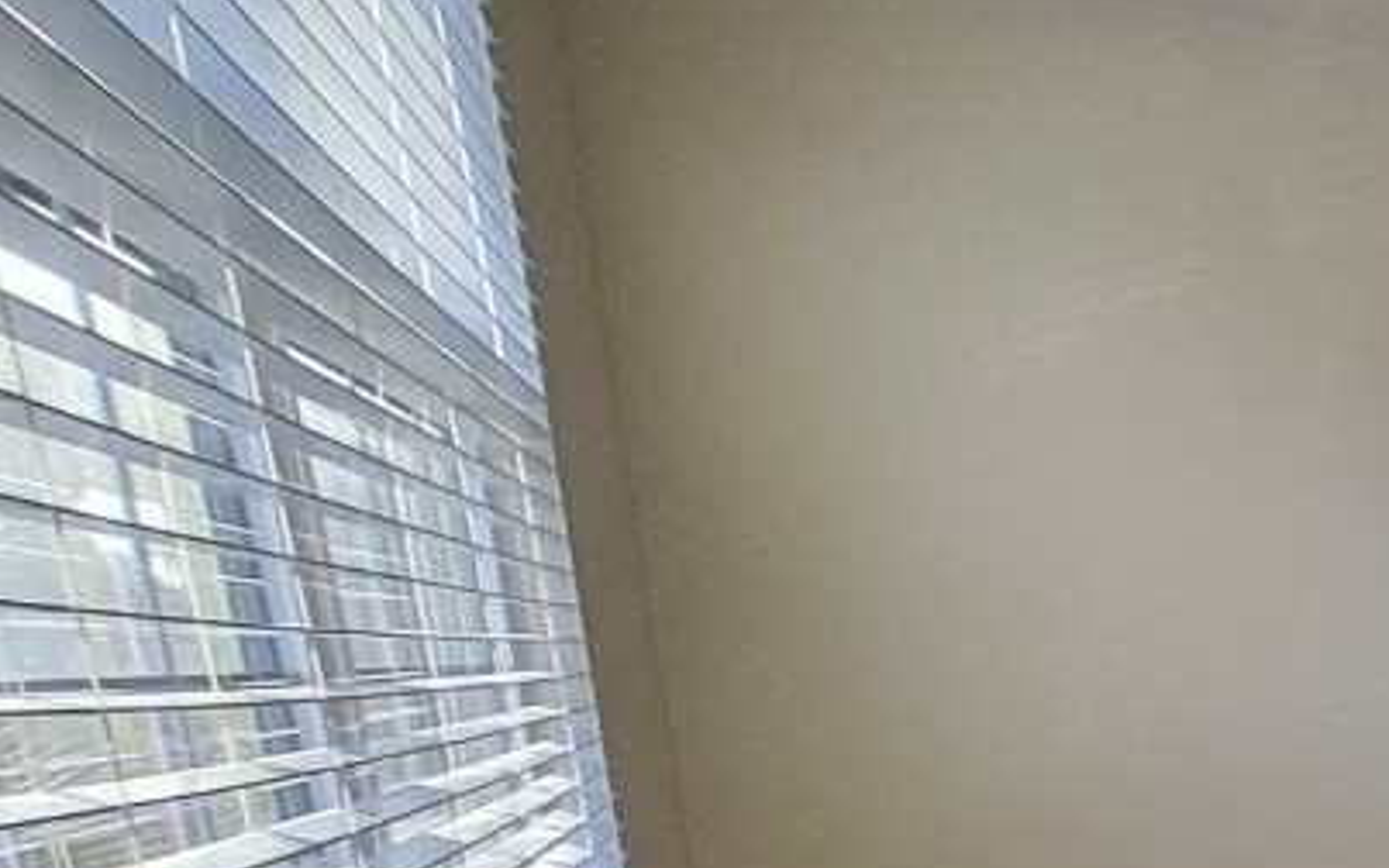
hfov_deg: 42.8
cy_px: 975
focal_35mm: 35
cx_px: 1541
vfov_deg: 31.7
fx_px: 1325
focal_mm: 1.13
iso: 64
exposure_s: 1/60
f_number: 2.2
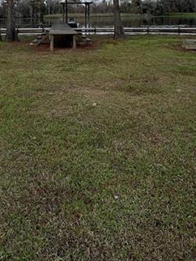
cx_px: 80
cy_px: -3
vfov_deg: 47.7
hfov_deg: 45.3
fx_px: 234
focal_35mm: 31
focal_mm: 1.57
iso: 32
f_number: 1.8
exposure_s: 1/622
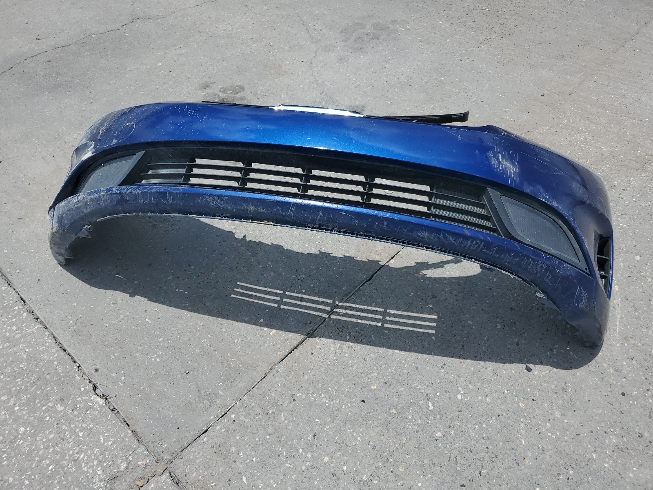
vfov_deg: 53.1
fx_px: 490
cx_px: 326
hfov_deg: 67.3
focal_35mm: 26
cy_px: 245
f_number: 1.5
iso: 50
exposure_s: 1/10000
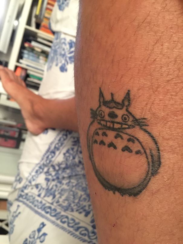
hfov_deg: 48.3
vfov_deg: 61.6
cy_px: 122
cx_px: 92
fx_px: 204
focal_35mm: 29
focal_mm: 4.15
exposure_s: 1/4
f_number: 2.2
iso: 200
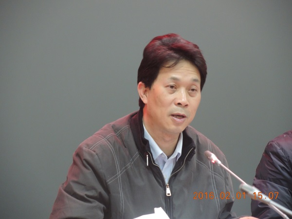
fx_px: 1476
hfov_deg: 11.3
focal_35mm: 175
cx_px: 146
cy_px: 110
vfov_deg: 8.5
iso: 800
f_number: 4
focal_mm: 37.4
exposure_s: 1/10
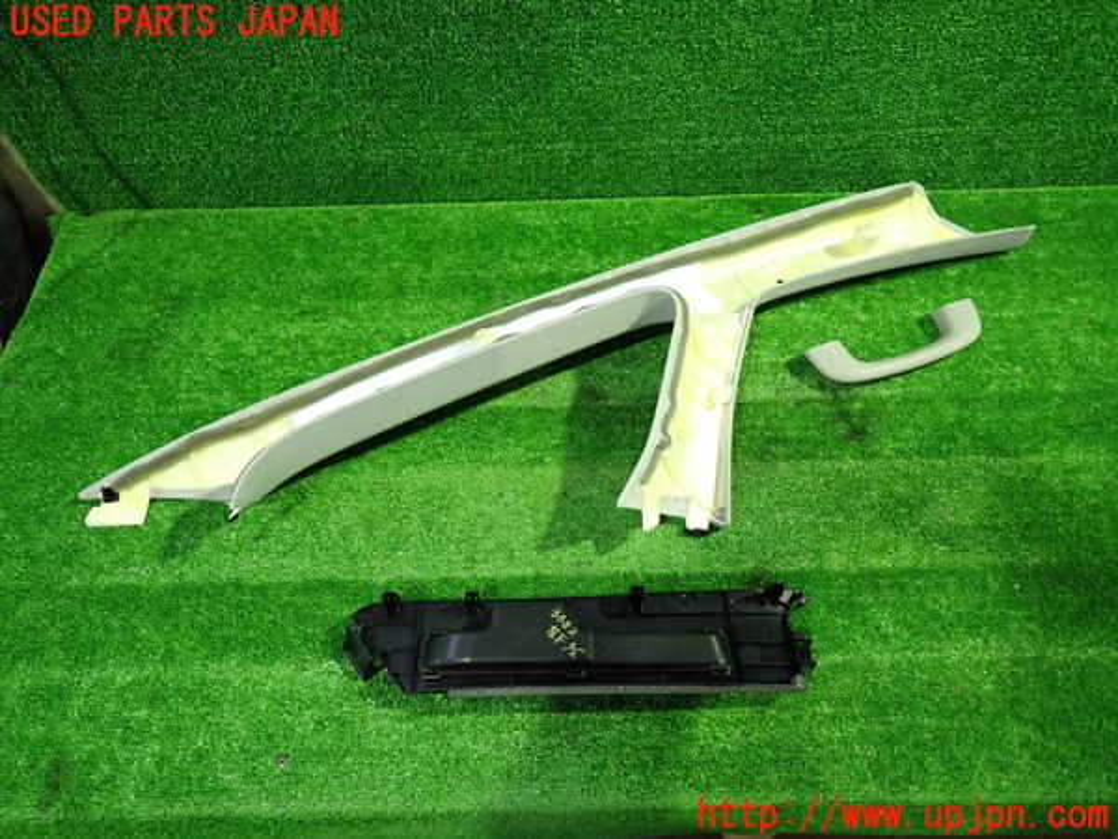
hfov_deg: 69.4
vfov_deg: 54.9
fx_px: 807
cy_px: 420
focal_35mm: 25
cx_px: 559
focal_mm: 4.5
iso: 500
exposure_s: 1/30
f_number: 2
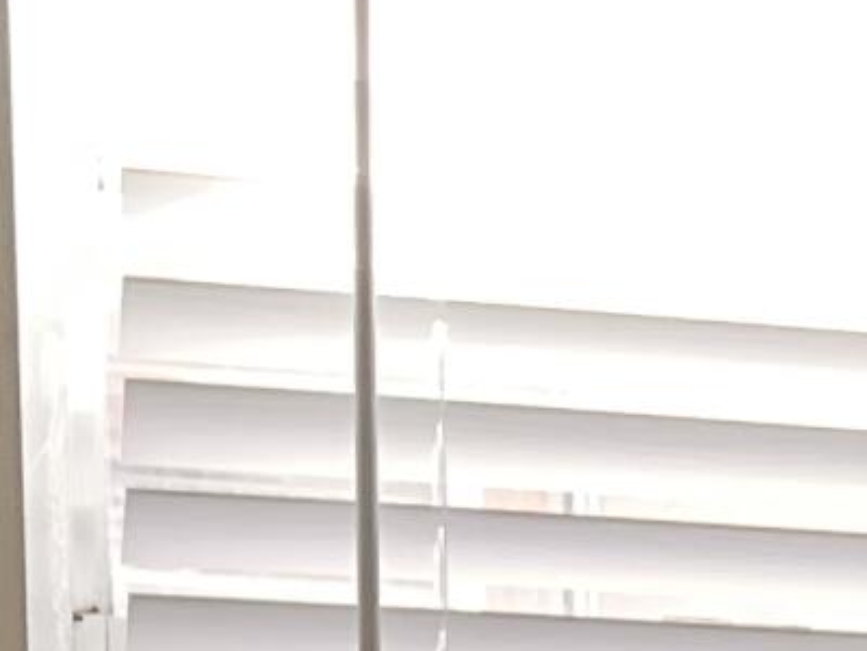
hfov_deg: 9.5
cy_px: 1714
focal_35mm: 195
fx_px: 4884
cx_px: 1691
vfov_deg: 7.1
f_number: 1.5
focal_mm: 5.7
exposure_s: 1/120
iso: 32
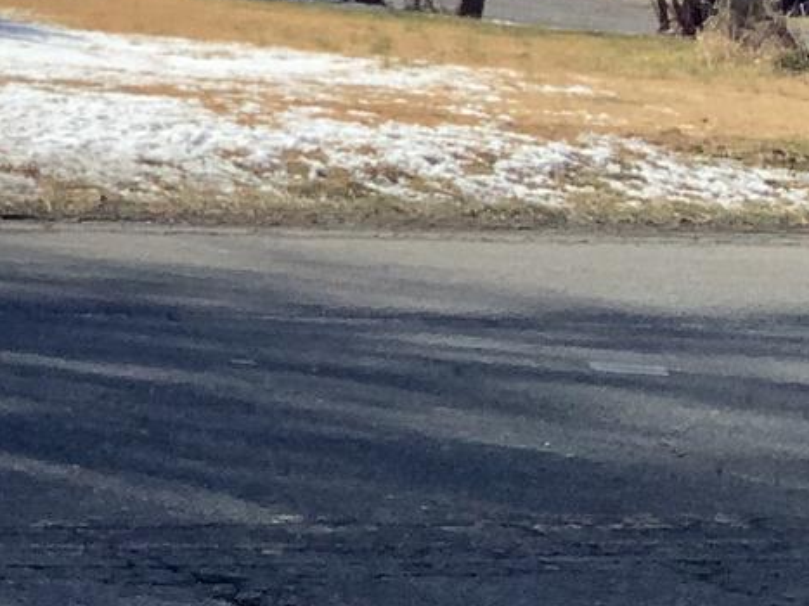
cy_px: -386
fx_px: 3178
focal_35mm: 136
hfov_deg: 13.0
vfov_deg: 10.4
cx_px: -683
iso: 25
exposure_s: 1/1508
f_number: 2.4
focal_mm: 3.3
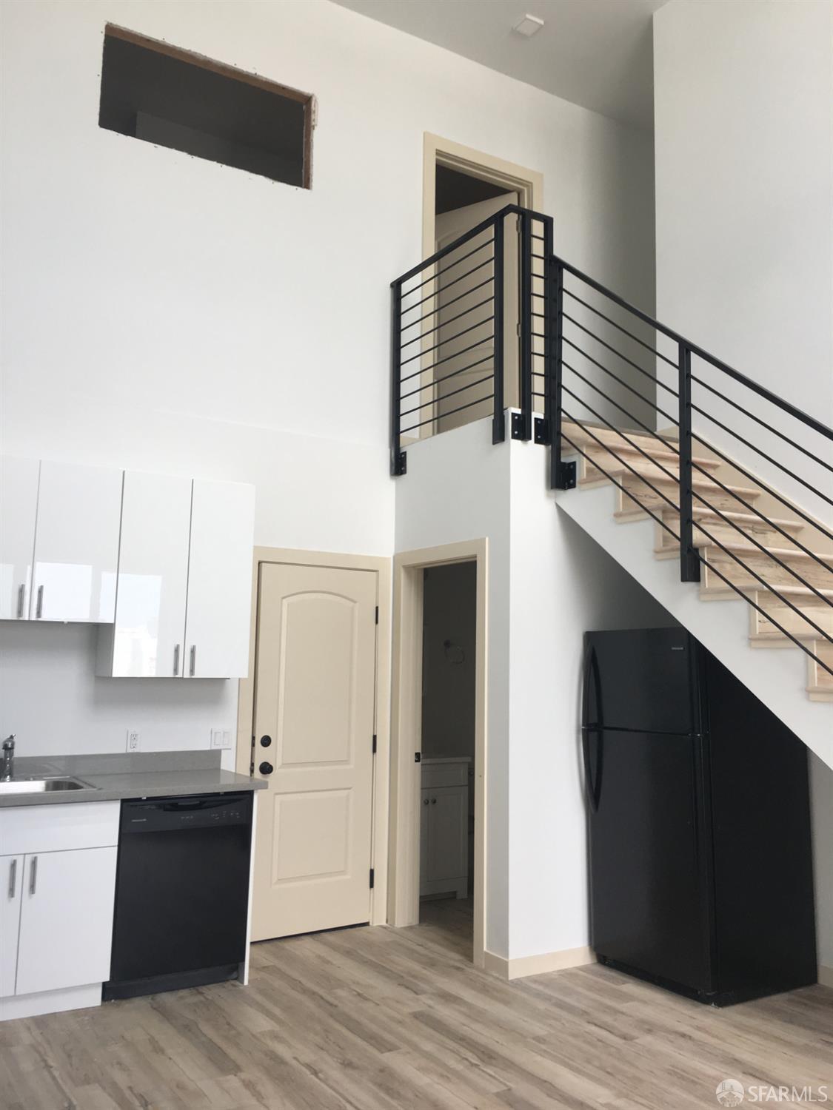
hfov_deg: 48.2
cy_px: 555
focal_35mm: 29
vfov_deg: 61.7
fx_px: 930
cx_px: 416
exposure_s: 1/120
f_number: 2.2
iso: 32
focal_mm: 4.15
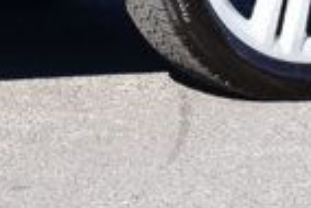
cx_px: -508
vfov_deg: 3.5
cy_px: -234
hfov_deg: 5.1
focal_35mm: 389
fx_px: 3364
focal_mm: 36
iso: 400
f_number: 10
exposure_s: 1/250
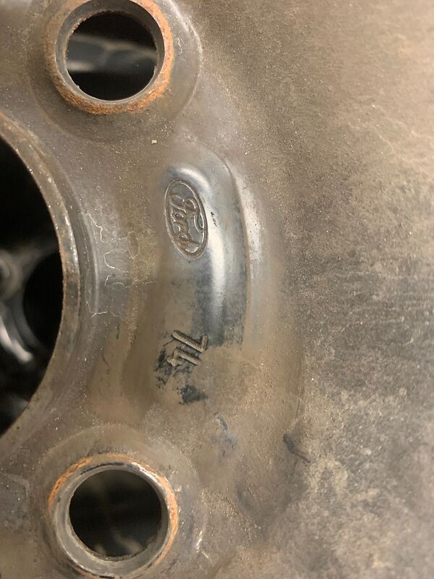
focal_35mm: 26
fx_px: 435
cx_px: 217
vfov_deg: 67.3
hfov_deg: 53.1
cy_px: 290
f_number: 1.8
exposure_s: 1/25
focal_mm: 4.25
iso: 500
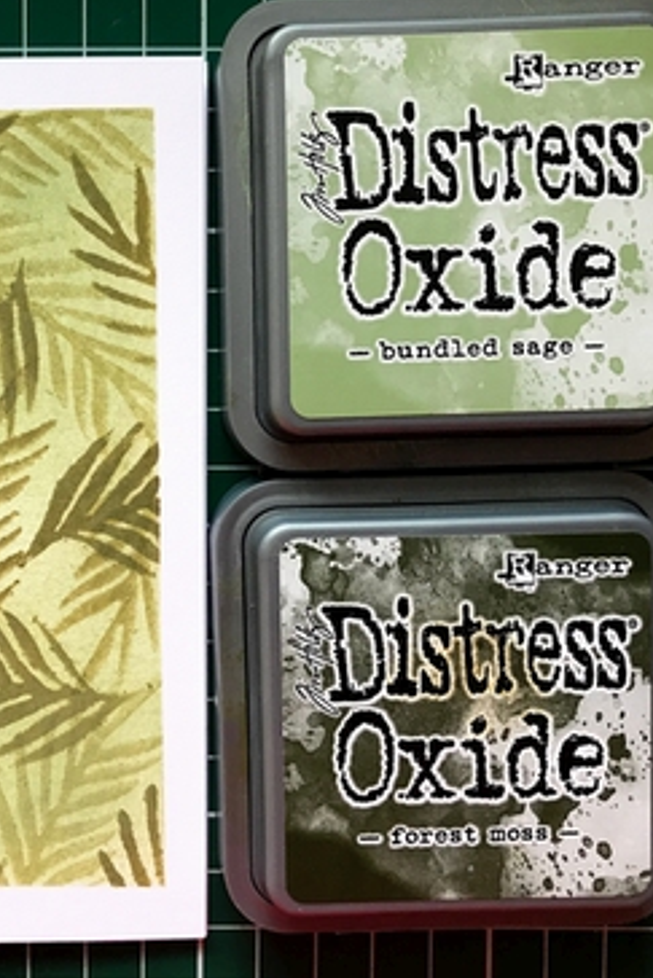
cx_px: 129
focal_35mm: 40
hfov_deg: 32.5
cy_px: 480
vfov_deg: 48.4
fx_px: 1087
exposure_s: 1/33
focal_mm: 3.99
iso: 20
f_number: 1.8
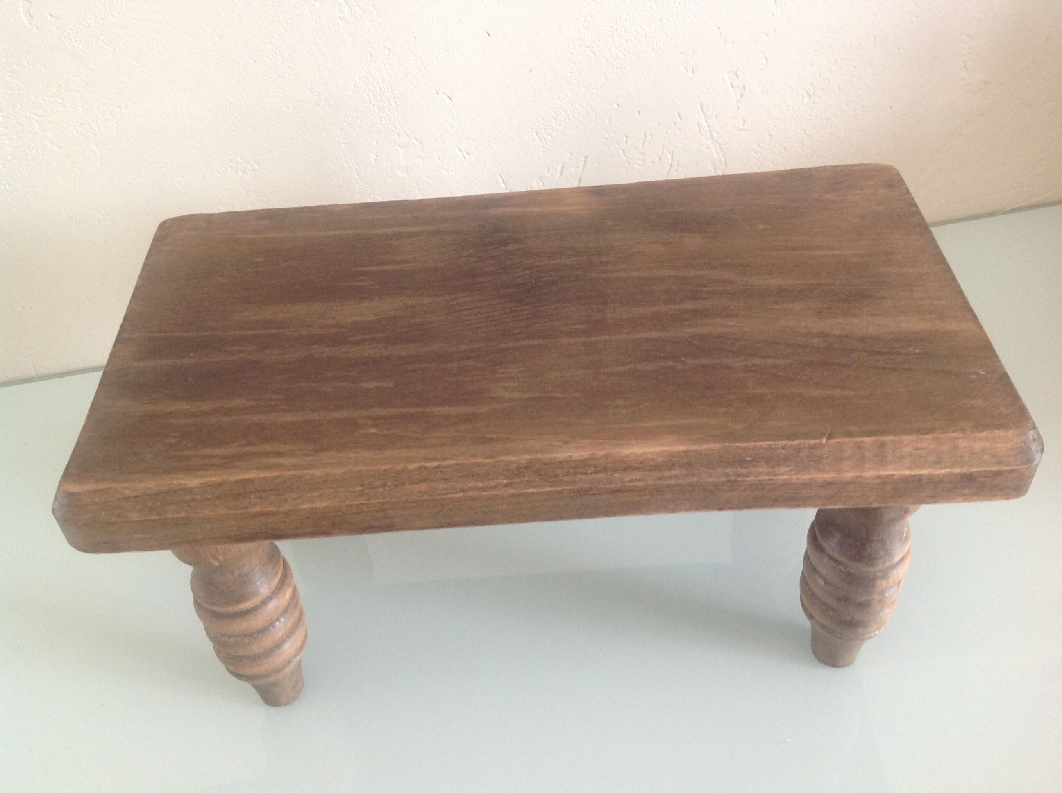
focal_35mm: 35
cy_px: 396
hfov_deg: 52.7
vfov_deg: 40.6
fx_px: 1072
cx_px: 531
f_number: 2.4
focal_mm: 4.28
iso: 125
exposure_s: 1/15
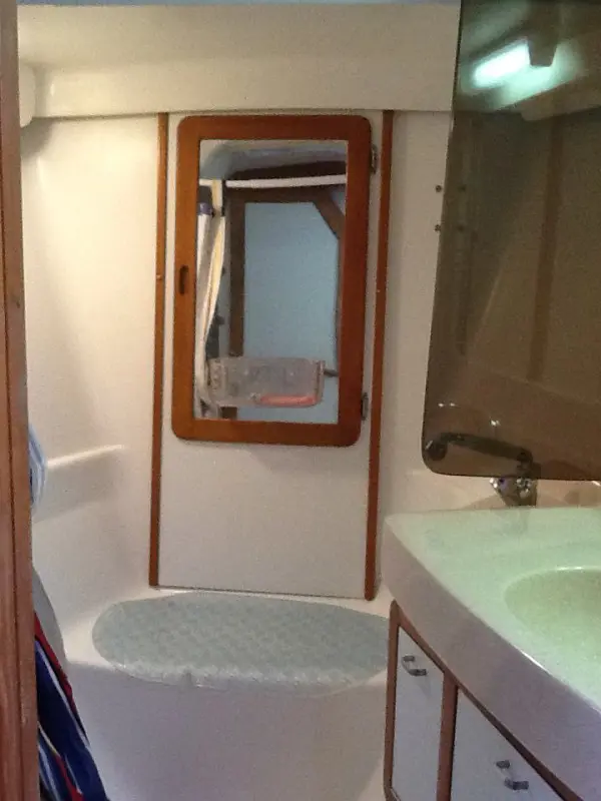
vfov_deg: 42.9
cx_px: 300
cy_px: 400
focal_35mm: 44
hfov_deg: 32.9
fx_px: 1019
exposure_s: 1/30
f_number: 2.4
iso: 200
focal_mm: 2.03
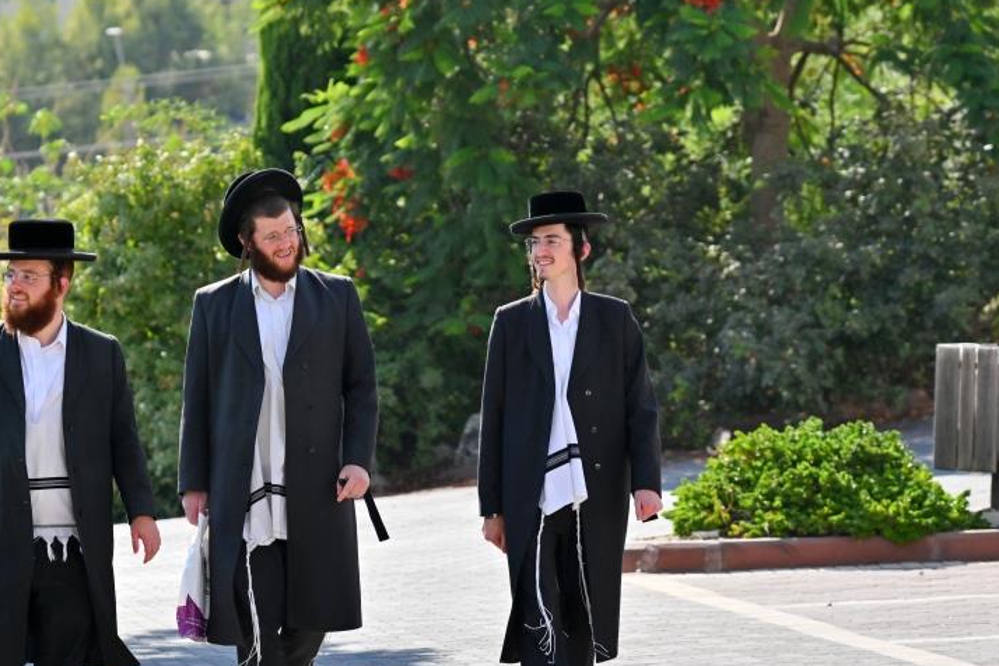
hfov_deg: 8.0
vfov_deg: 5.3
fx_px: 7159
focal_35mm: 258
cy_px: 463
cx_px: 376
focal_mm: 120
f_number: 4
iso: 50
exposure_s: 1/800
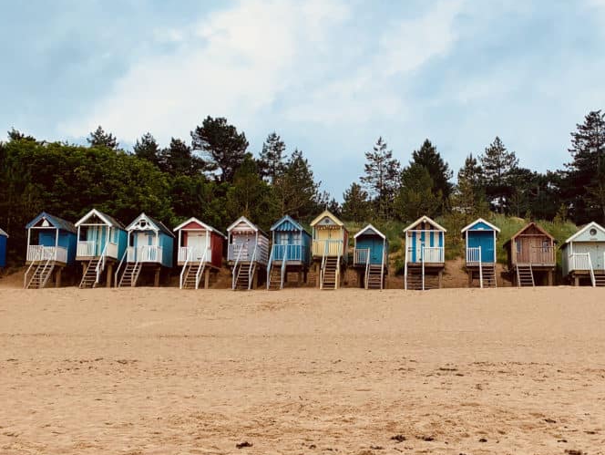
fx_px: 787
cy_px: 230
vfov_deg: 32.2
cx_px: 385
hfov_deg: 41.7
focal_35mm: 45
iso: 25
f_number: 1.8
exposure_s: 1/3289
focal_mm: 4.25
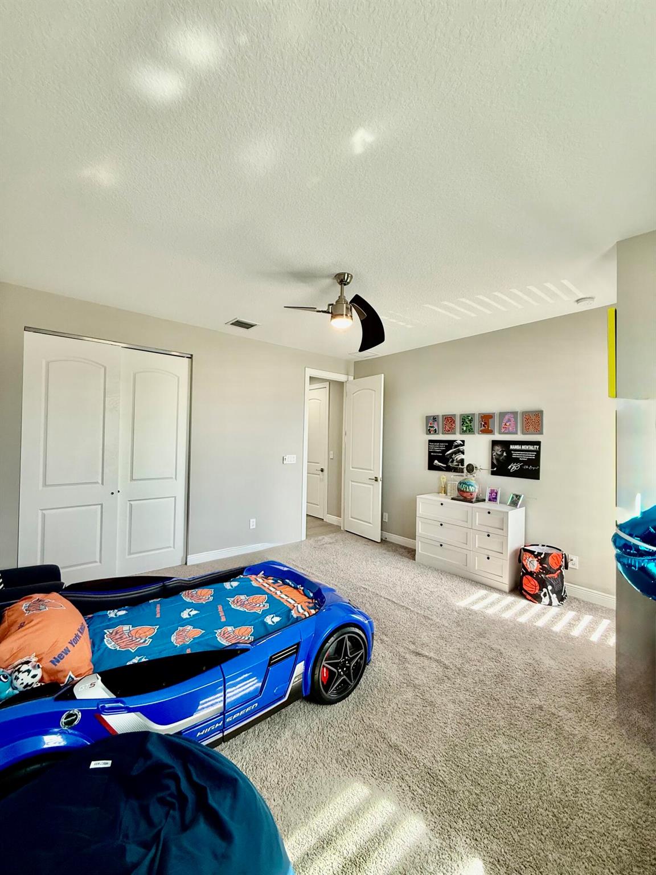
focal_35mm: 14
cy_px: 438
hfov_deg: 85.7
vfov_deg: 102.1
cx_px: 328
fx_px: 354
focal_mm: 2.22
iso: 250
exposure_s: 1/120
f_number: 2.2
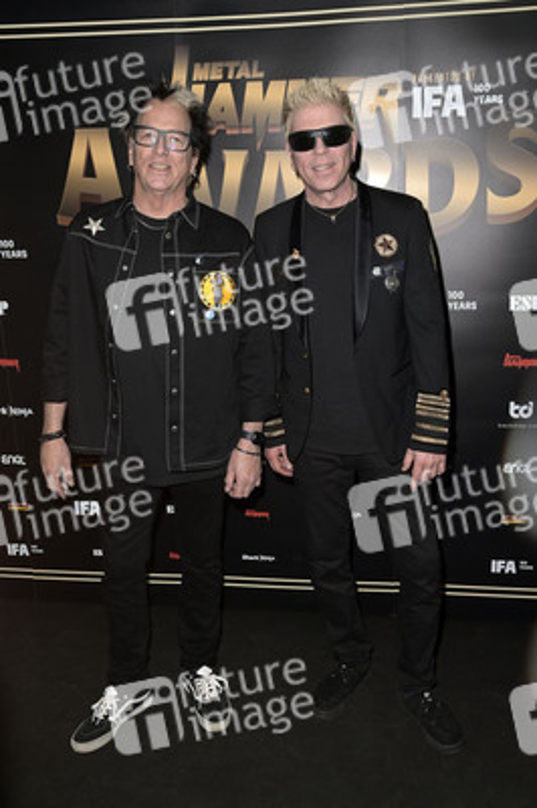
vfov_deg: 60.3
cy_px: 404
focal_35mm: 31
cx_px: 268
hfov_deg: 42.3
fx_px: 695
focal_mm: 31
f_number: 5
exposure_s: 1/250
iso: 640
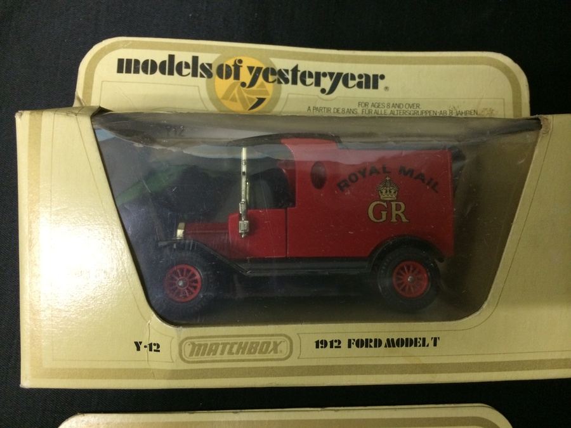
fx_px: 495
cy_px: 214
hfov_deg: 60.0
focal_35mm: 30
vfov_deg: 46.8
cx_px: 286
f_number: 2.2
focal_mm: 4.12
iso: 320
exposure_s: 1/24
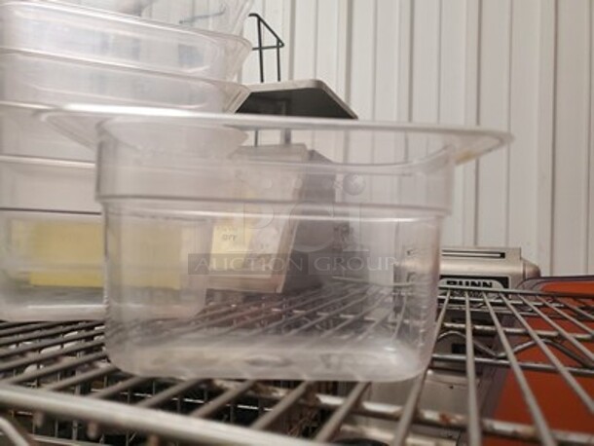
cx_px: 297
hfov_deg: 67.3
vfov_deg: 53.1
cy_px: 223
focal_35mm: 26
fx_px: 446
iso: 320
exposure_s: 1/100
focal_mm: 4.3
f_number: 1.5
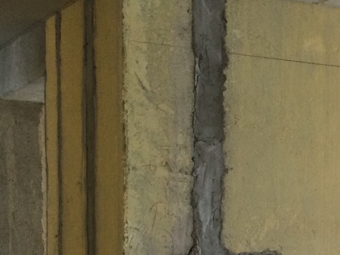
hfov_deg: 19.9
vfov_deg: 15.6
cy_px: 255
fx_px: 913
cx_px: 395
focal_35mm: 93
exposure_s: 1/30
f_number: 2.2
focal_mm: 4.15
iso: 125
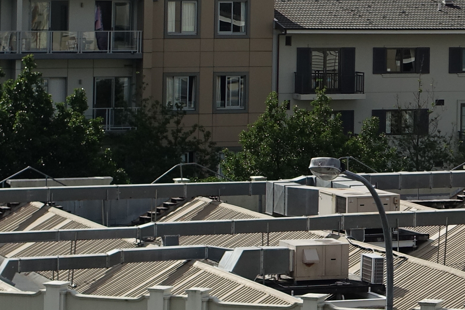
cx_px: 703
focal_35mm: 189
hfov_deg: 10.5
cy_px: -90
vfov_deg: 7.2
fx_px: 2442
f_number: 4
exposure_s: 1/200
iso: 125
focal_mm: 20.05
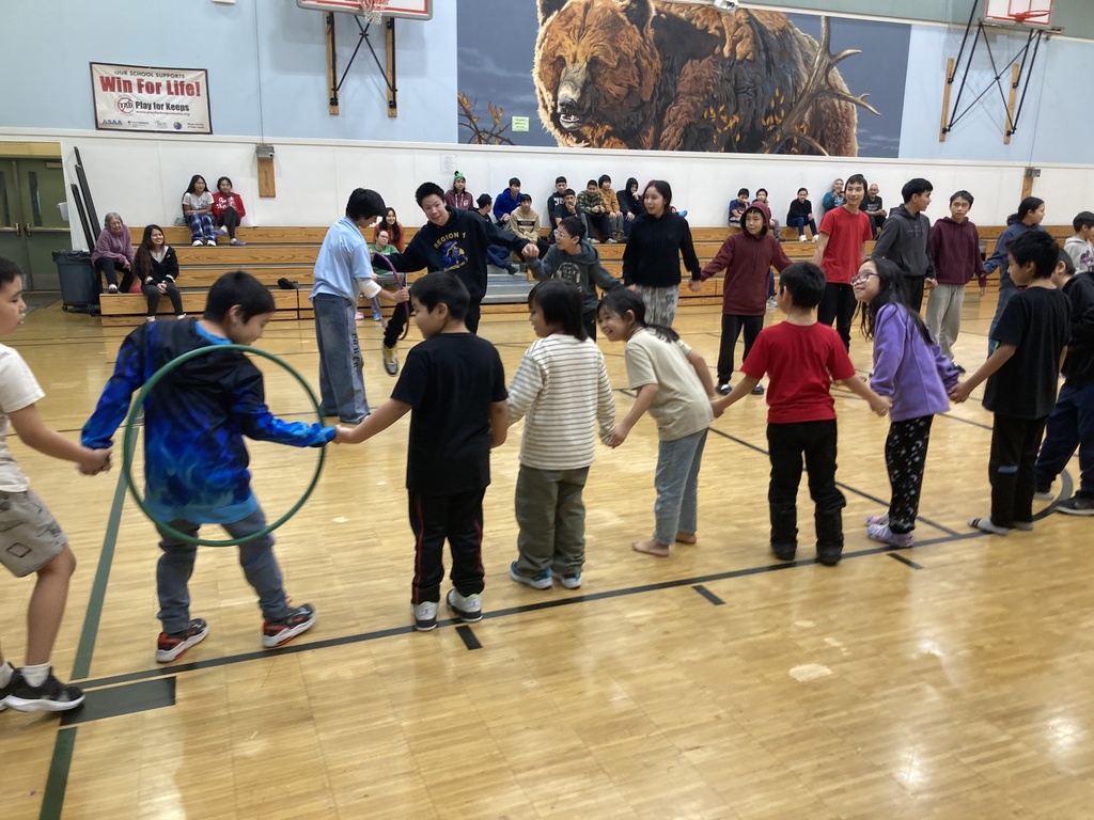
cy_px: 410
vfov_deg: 49.7
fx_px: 885
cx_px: 547
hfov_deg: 63.4
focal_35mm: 28
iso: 50
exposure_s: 1/60
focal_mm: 3.99
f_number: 1.8
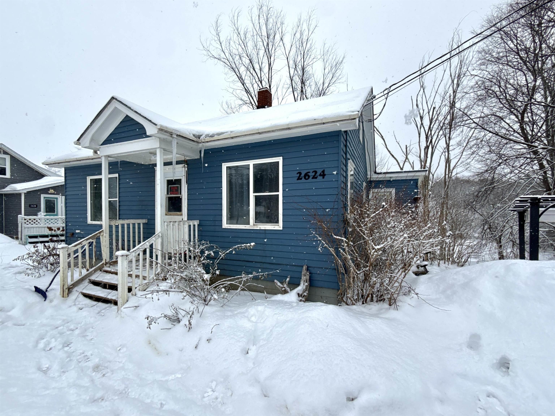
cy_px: 208
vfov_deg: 85.7
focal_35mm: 14
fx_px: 224
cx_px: 278
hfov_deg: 102.1
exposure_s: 1/1167
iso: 50
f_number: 2.2
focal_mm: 2.22
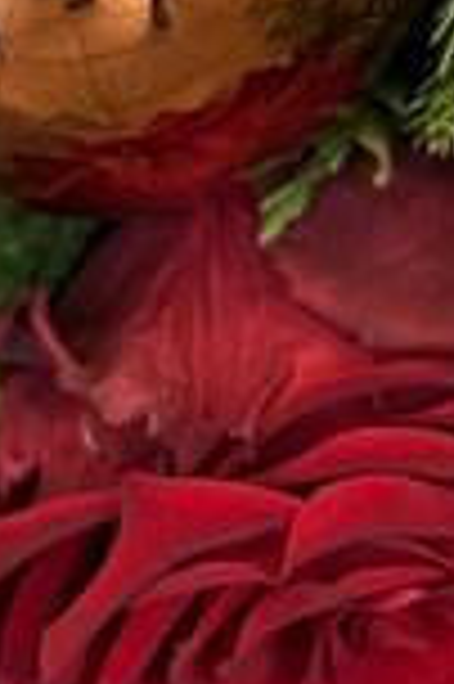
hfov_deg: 4.7
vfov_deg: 6.9
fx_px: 5536
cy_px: -576
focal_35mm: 292
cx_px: 467
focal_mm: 6.76
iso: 100
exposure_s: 1/50
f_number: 1.78
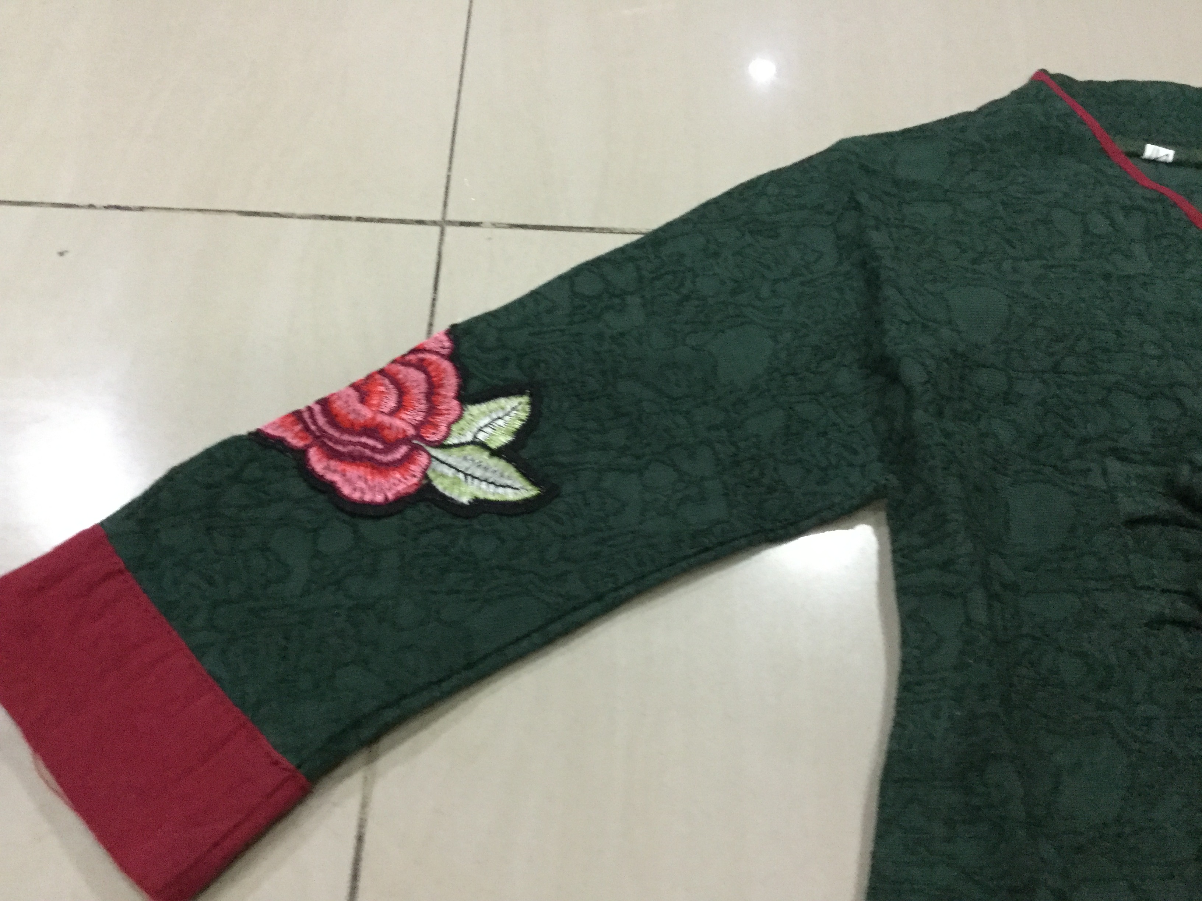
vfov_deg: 45.4
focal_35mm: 31
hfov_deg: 58.4
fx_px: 1076
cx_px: 601
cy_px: 450
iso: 640
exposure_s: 1/17
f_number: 2.4
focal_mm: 3.3
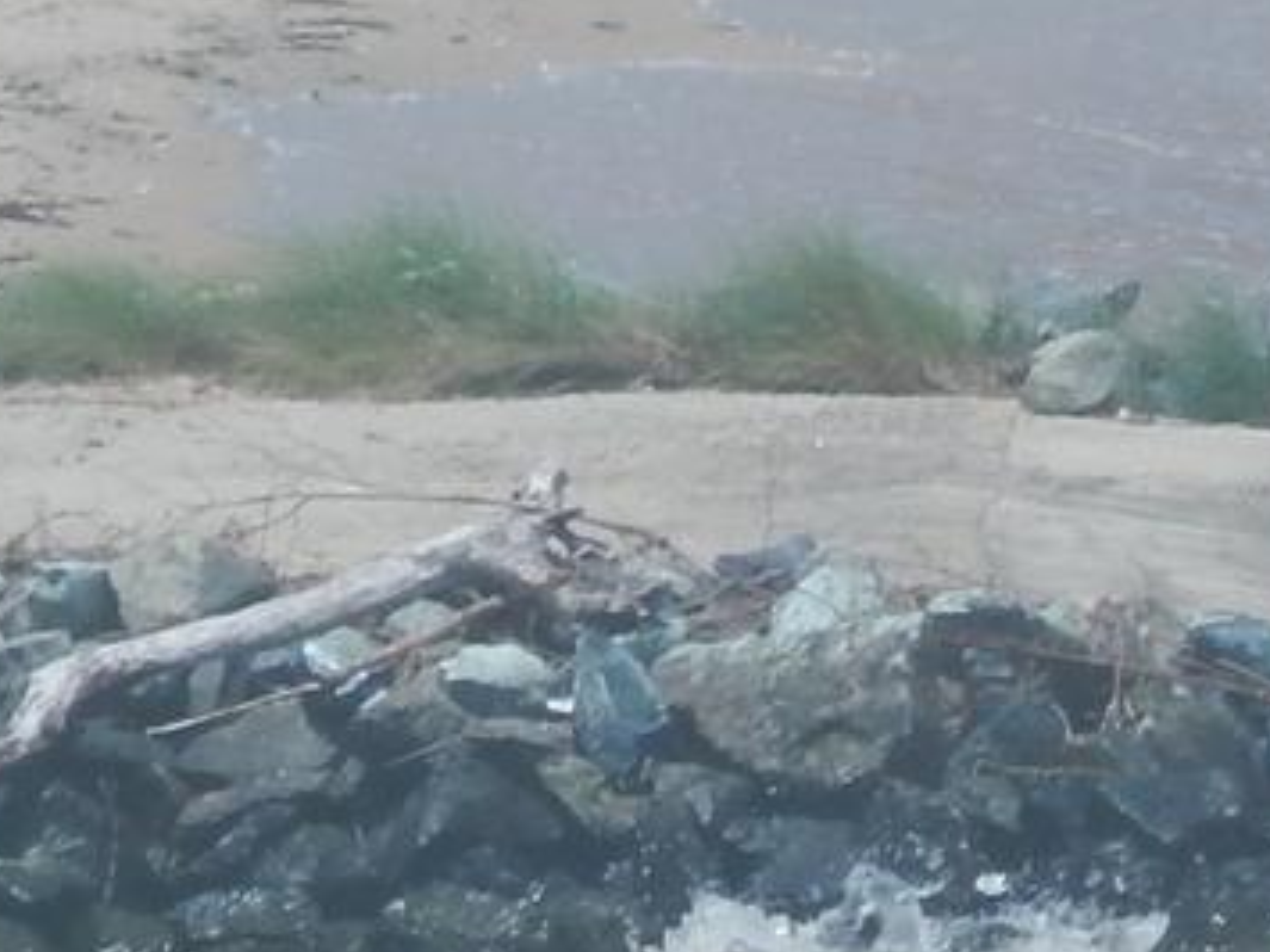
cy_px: 190
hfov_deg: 0.7
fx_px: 104269
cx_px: -111
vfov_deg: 0.5
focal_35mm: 2843
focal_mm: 88.6
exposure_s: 1/500
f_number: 5.8
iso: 125
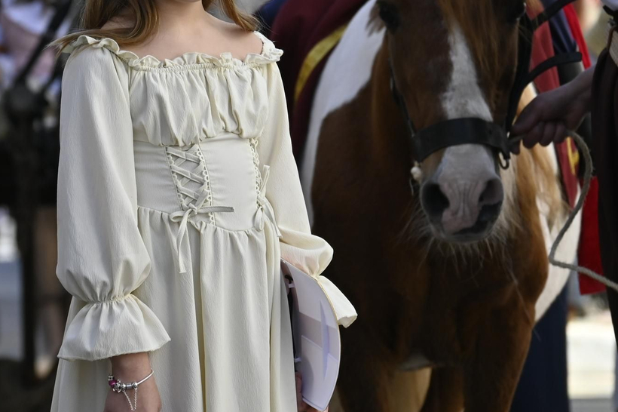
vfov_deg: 2.8
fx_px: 8287
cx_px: 227
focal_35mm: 483
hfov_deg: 4.3
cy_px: 155
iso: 200
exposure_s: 1/500
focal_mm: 165
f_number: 5.6
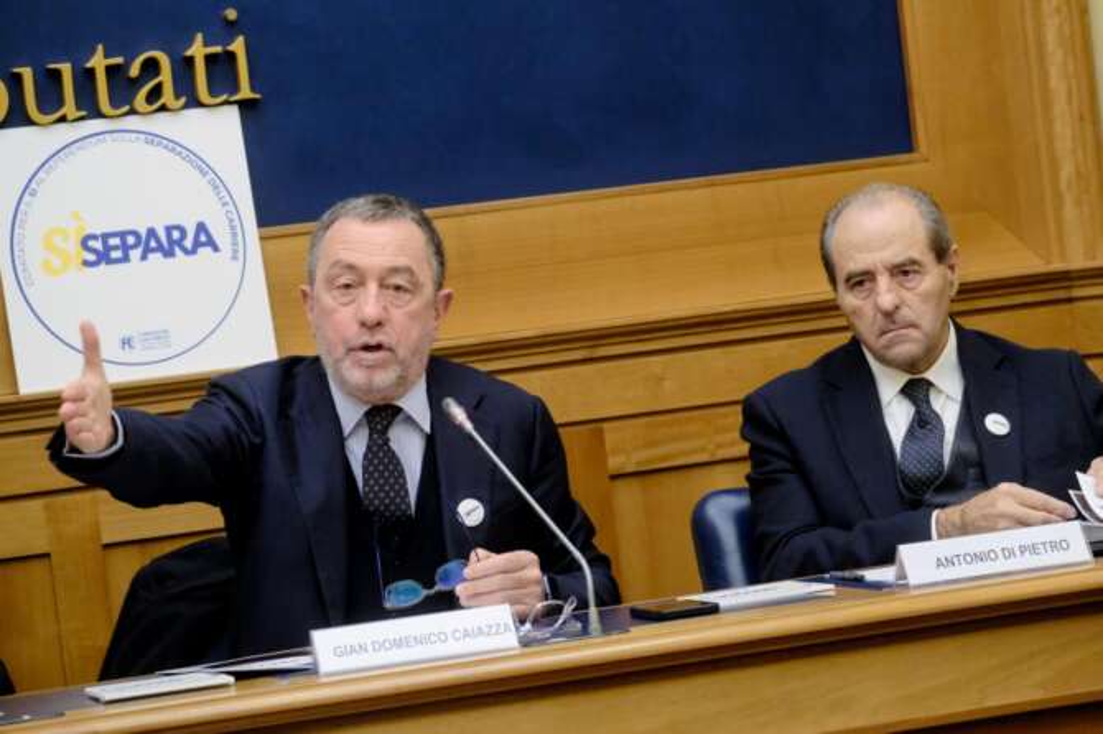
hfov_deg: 13.7
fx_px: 4593
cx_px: 552
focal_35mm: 150
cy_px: 367
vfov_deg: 9.1
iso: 6400
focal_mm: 100
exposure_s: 1/160
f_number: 4.5
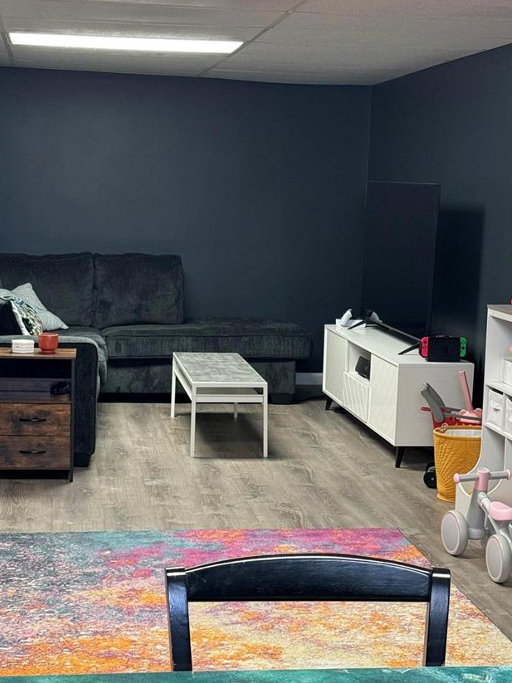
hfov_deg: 21.0
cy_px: 422
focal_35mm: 70
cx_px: 250
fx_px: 1381
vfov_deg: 27.7
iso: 200
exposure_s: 1/60
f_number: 1.78
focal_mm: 6.86
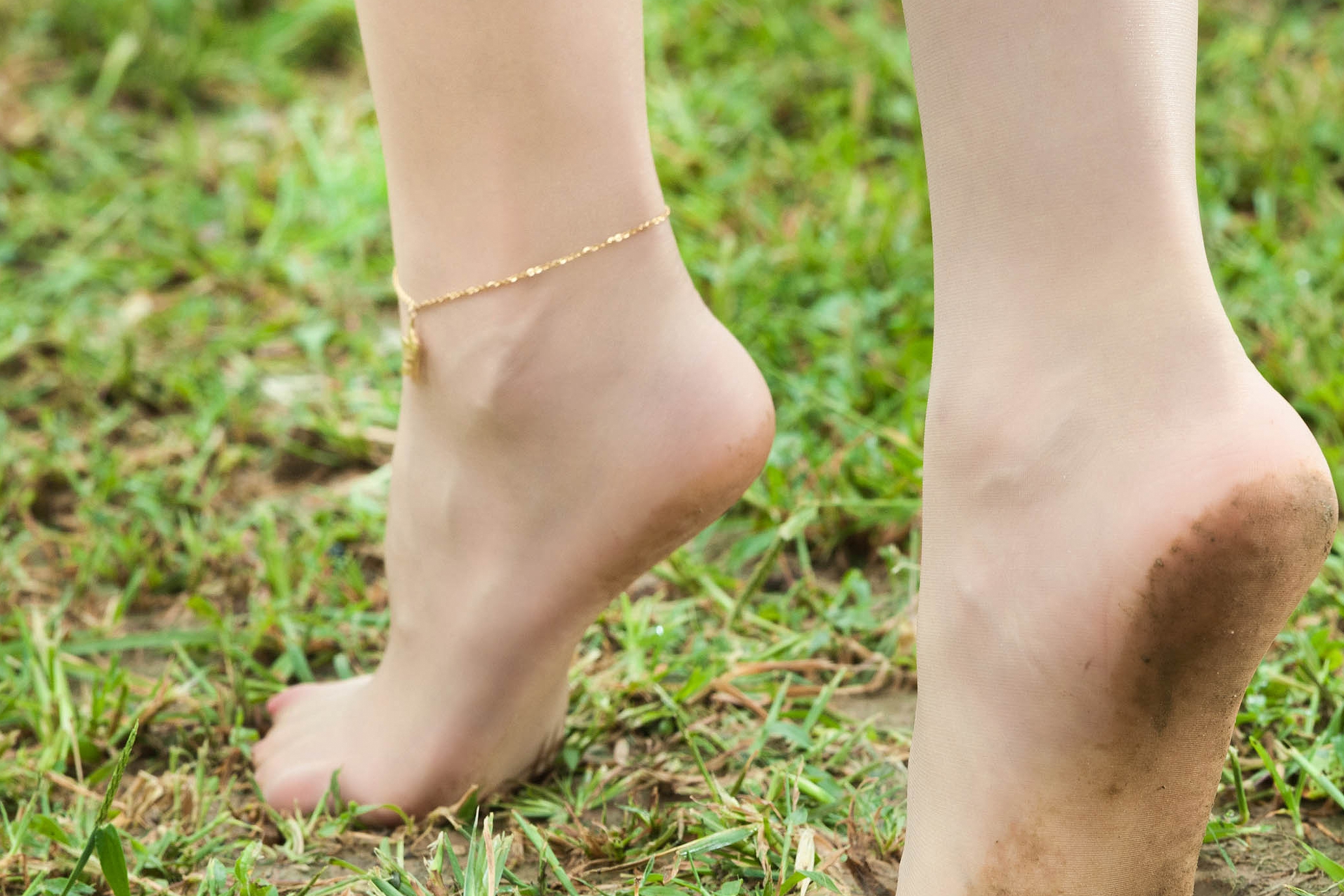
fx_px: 8138
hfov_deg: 9.4
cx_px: 819
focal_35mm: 218
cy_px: 435
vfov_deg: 6.3
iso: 500
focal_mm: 150
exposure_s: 1/100
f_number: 9
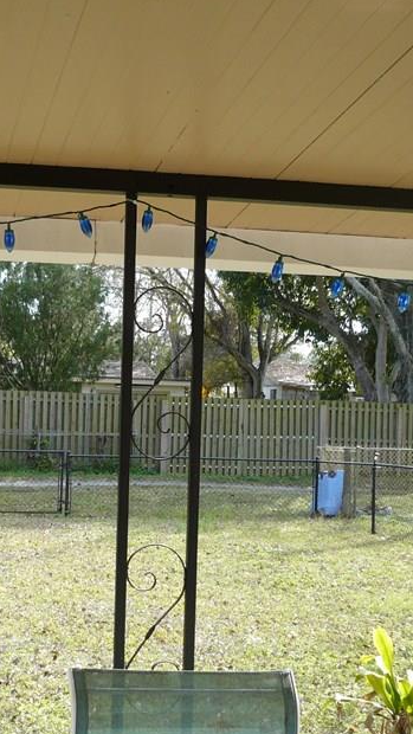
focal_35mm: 63
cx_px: 186
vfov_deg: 33.2
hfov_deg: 19.1
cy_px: 429
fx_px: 1226
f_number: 2.8
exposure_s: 1/320
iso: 100
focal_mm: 5.8
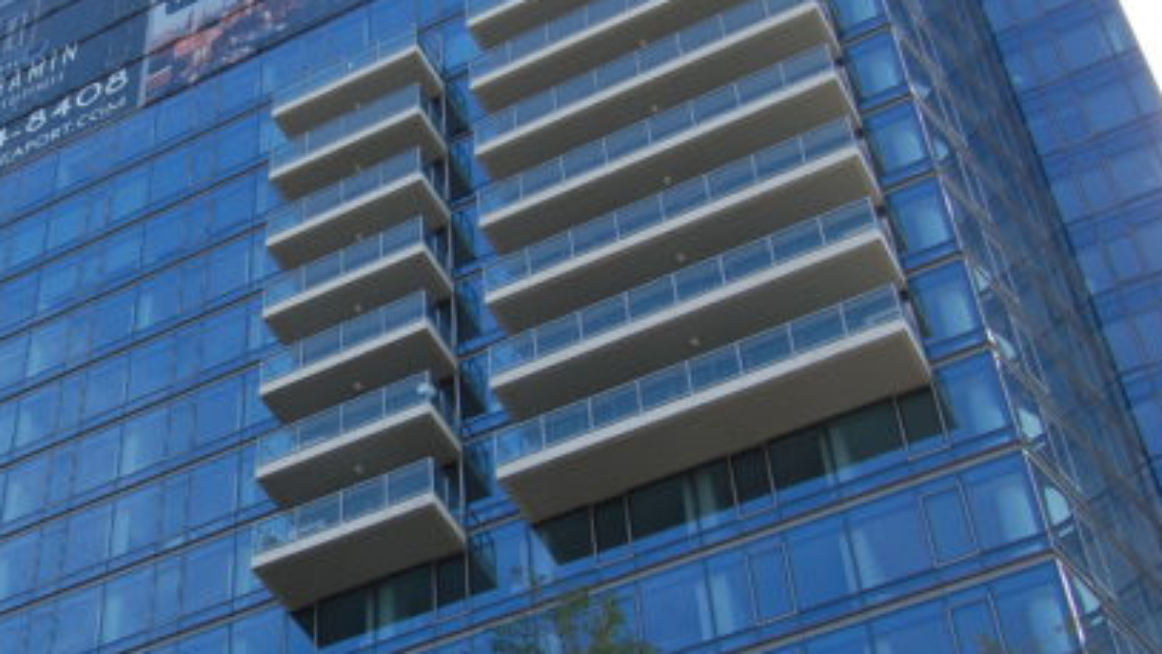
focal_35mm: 71
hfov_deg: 28.4
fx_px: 2189
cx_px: 86
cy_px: 366
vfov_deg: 17.0
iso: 200
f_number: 7.1
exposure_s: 1/200
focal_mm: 23
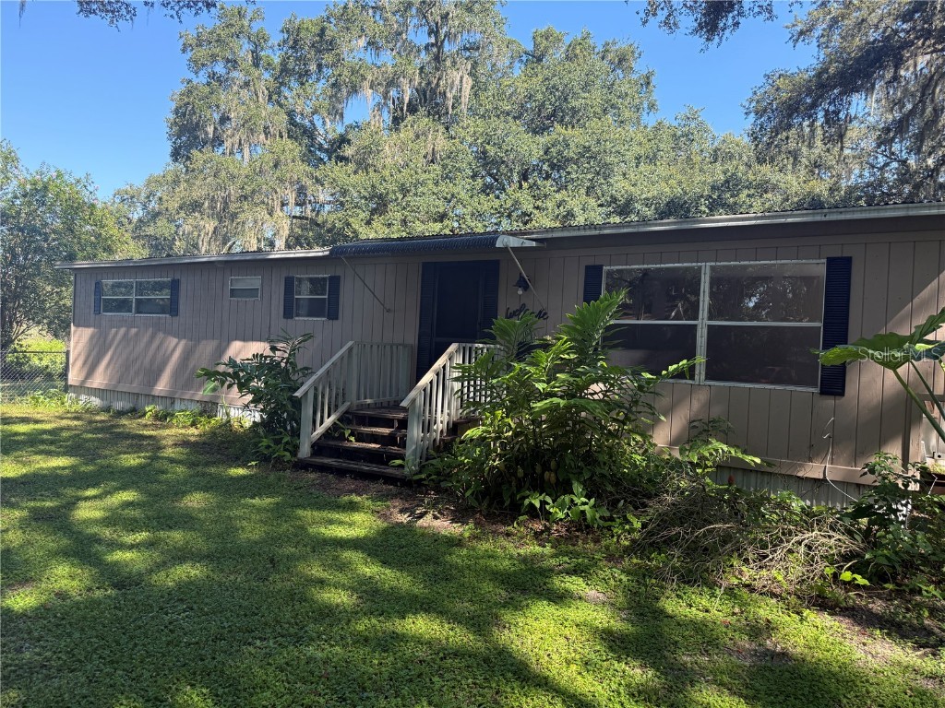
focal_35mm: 24
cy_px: 354
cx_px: 472
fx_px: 655
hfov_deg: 71.6
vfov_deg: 56.8
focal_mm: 6.76
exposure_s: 1/750
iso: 100
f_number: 1.78
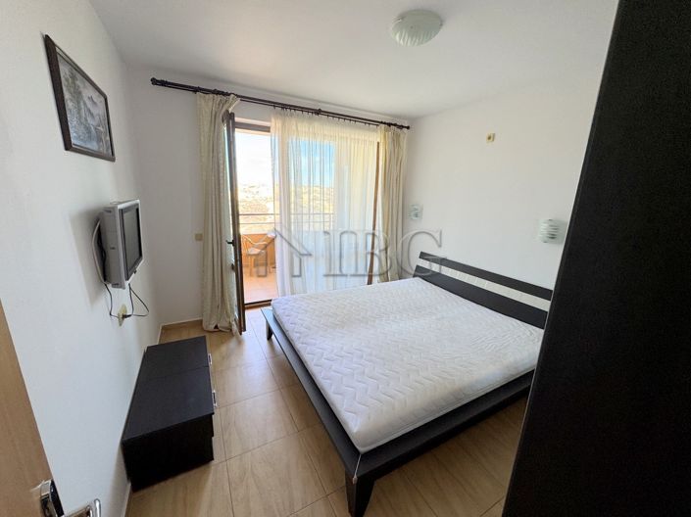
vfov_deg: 85.6
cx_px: 346
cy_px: 258
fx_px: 279
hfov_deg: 102.1
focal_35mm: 14
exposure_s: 1/99
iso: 50
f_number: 2.2
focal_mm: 2.22
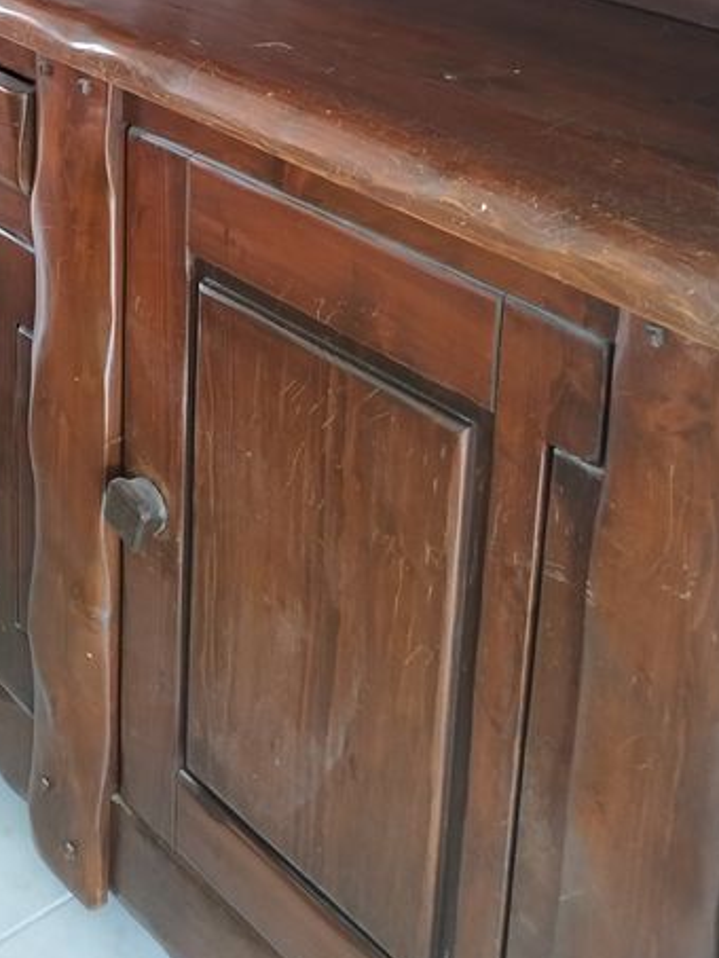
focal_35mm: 53
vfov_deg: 32.3
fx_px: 1467
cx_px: 150
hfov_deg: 27.0
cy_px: -68
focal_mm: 3.94
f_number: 1.9
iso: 400
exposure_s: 1/20
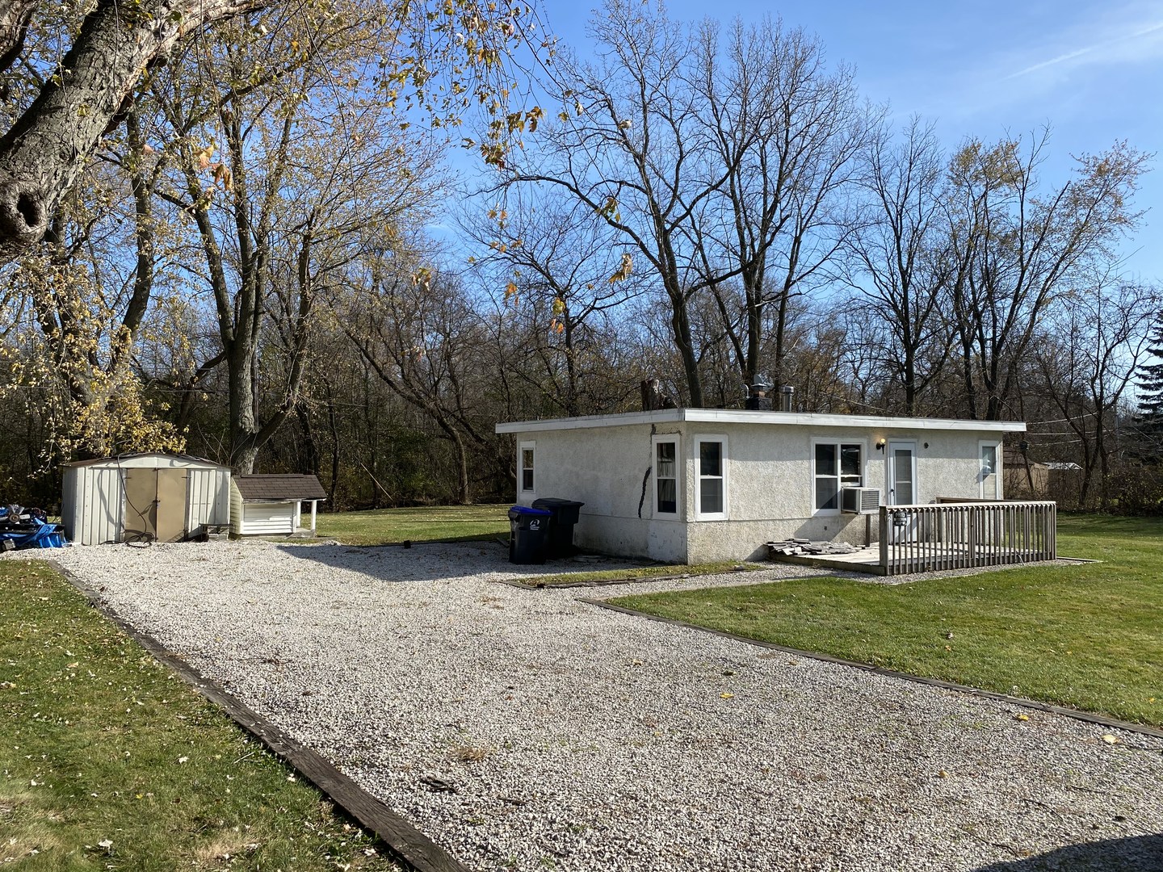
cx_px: 582
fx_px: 874
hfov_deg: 67.3
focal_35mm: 26
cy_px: 436
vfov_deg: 53.1
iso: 32
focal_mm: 4.25
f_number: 1.8
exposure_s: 1/2141
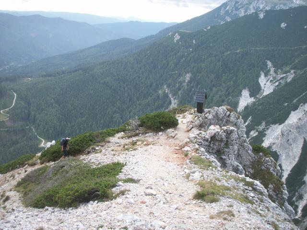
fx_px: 328
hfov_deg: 50.1
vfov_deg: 38.7
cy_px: 115
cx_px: 154
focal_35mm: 37
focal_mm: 7.7
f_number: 3.5
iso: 50
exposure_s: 1/60
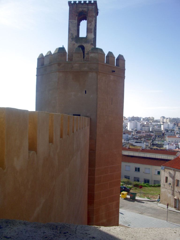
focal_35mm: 35
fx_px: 243
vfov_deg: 52.6
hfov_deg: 40.7
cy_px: 120
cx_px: 90
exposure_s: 1/400
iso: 50
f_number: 4.3
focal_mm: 5.8
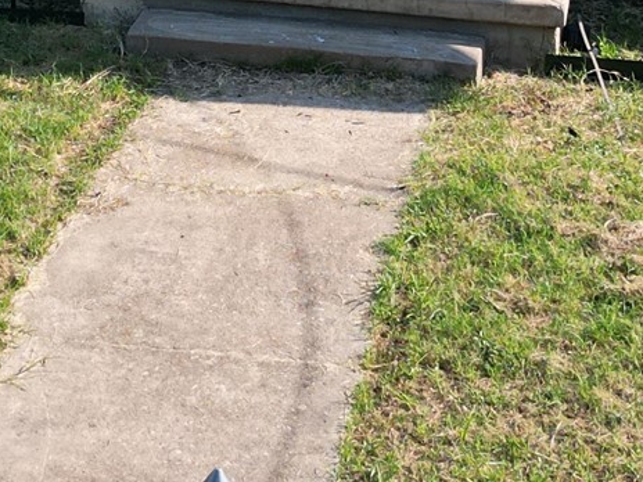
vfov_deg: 12.9
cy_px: -337
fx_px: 1969
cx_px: 213
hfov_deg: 18.5
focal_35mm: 106
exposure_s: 1/2000
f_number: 1.7
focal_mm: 6.72
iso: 150
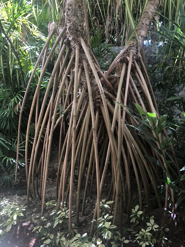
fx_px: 200
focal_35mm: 28
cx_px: 92
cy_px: 124
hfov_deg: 49.7
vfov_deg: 63.4
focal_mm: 3.99
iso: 64
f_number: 1.8
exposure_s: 1/120
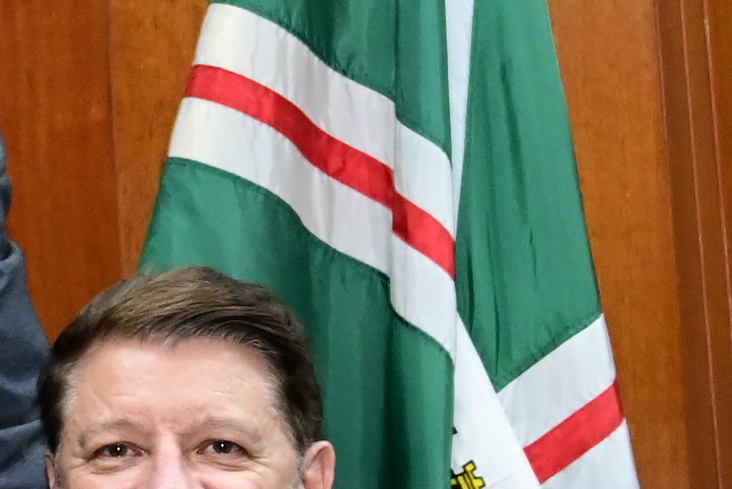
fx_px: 3764
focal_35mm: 185
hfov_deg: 10.9
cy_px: 504
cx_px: -142
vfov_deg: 7.4
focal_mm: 31
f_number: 4
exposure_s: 1/125
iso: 3200
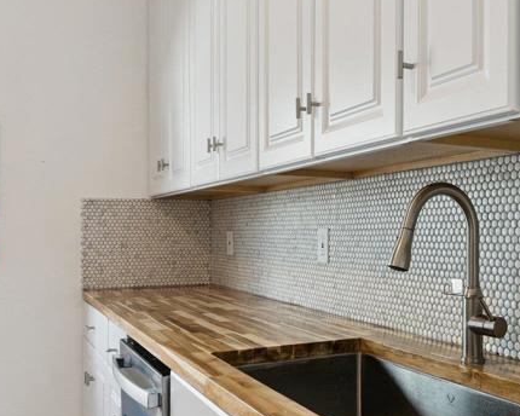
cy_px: 186
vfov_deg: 39.1
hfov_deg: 46.6
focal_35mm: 38
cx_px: 374
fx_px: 585
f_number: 11
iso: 400
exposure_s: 1/8
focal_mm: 17
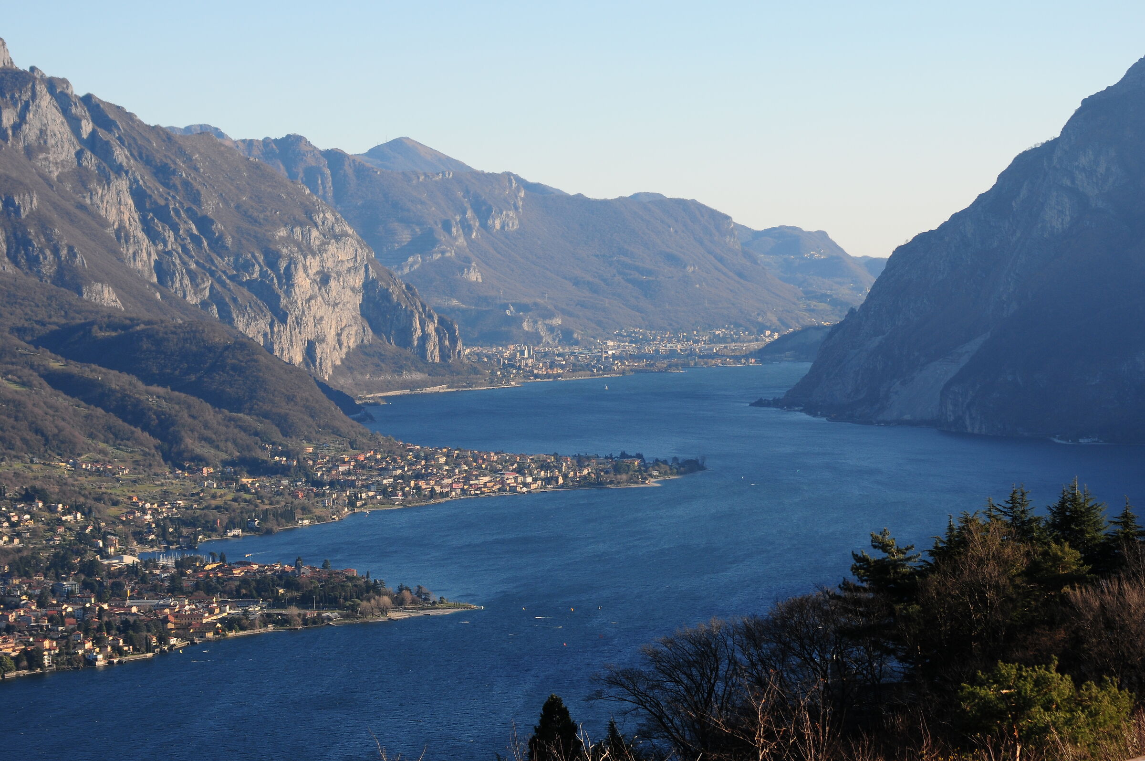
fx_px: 3335
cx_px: 572
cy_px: 380
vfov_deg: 13.0
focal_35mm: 105
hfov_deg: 19.5
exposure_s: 1/640
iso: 200
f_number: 5
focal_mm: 70
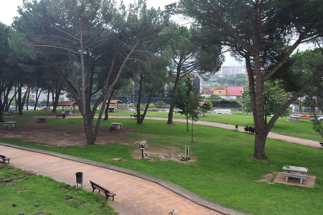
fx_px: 314
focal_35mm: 35
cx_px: 162
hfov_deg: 54.5
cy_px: 108
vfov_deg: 37.8
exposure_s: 1/320
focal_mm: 35
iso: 320
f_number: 7.1
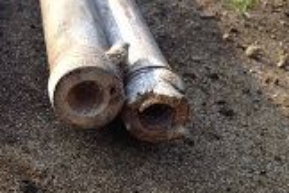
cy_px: 86
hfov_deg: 21.4
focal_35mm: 90
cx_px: -30
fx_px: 722
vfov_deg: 15.2
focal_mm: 4.28
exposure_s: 1/368
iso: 50
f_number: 2.4
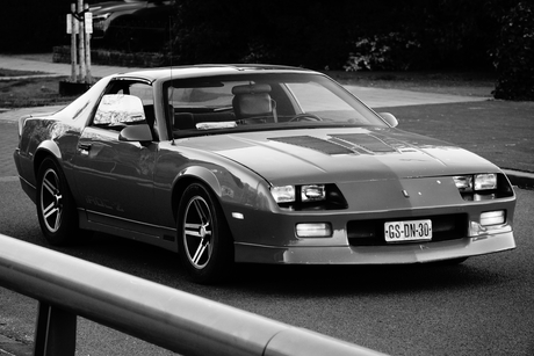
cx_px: 267
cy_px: 178
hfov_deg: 12.2
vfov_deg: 8.2
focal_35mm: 168
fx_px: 2493
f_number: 5.6
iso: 1600
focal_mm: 112
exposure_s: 1/200
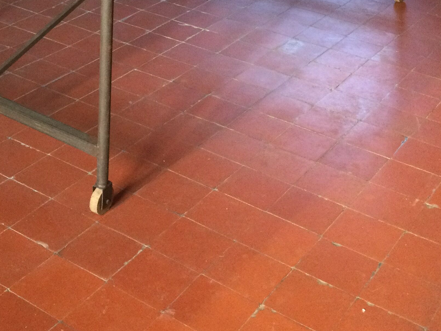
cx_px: 136
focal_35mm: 63
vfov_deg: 22.5
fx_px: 803
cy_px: 15
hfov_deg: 30.4
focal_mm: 3.3
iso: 200
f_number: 2.4
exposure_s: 1/33
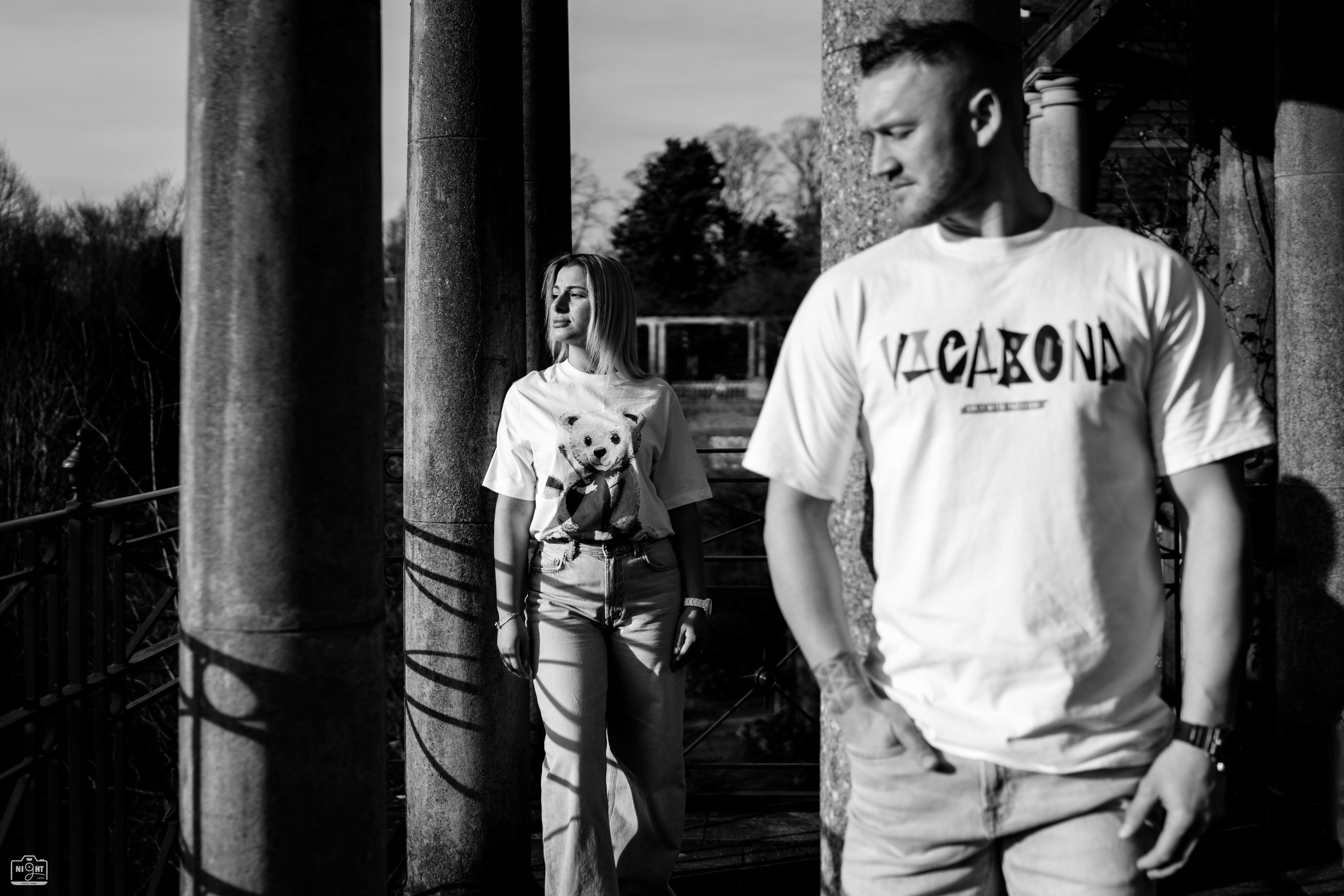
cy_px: 448
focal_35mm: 35
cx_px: 672
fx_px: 1307
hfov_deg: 54.4
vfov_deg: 37.9
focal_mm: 35
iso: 100
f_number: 2
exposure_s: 1/5000
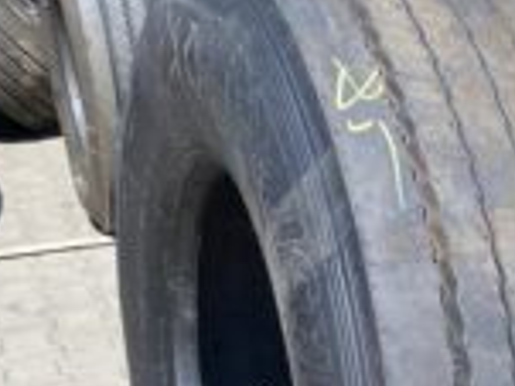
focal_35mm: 74
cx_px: 518
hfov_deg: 25.1
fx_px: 1100
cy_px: 377
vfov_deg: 19.4
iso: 32
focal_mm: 4.25
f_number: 1.8
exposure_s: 1/1504
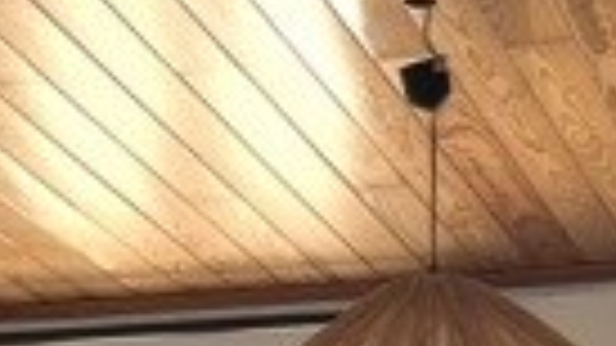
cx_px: 378
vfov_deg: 6.4
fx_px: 2711
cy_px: 1204
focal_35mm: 166
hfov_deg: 13.0
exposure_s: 1/122
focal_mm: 5.1
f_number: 1.6
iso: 40
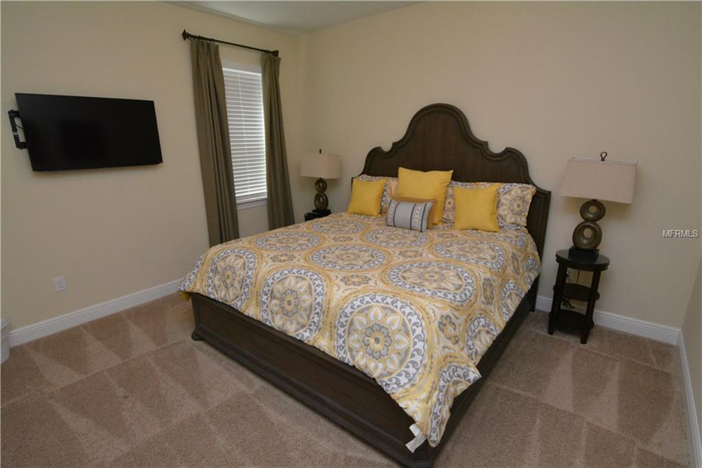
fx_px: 336
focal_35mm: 17
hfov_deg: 92.5
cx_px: 351
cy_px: 234
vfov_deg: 69.6
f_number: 10
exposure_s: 1/60
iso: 3200
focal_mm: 11.5
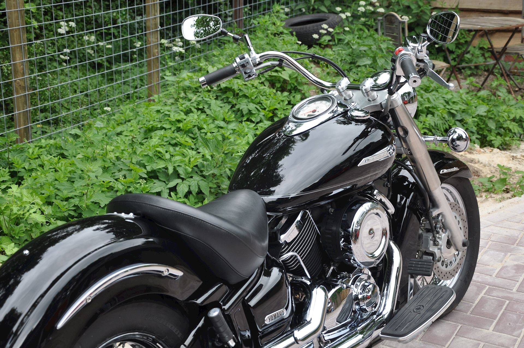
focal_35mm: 63
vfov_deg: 21.5
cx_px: 262
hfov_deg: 31.9
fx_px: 916
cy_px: 174
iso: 200
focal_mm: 42
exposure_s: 1/200
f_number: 7.1
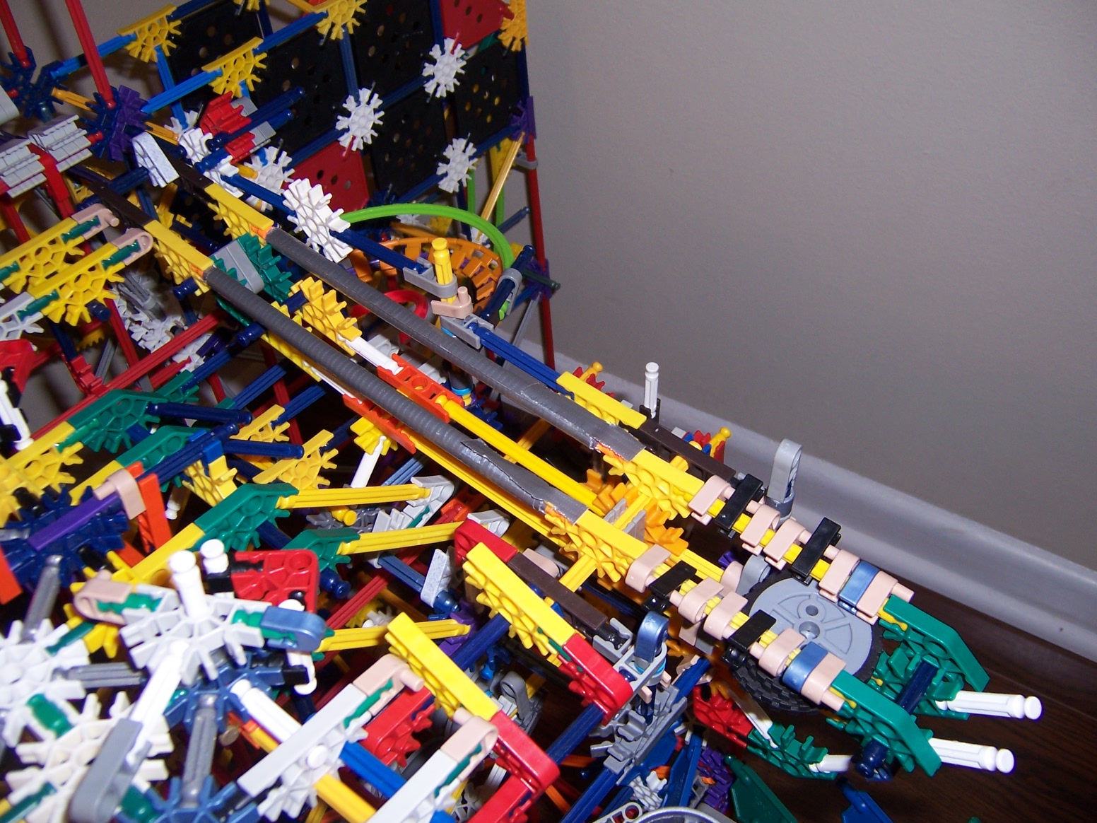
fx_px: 1046
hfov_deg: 55.4
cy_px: 412
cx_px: 548
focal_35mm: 33
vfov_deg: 42.9
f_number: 2.8
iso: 80
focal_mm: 5.5
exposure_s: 1/60
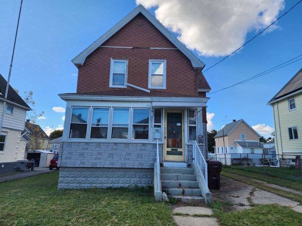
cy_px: 113
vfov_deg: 58.9
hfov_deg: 73.9
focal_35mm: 23
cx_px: 151
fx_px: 201
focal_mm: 6.4
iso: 12
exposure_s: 1/628
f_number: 1.8
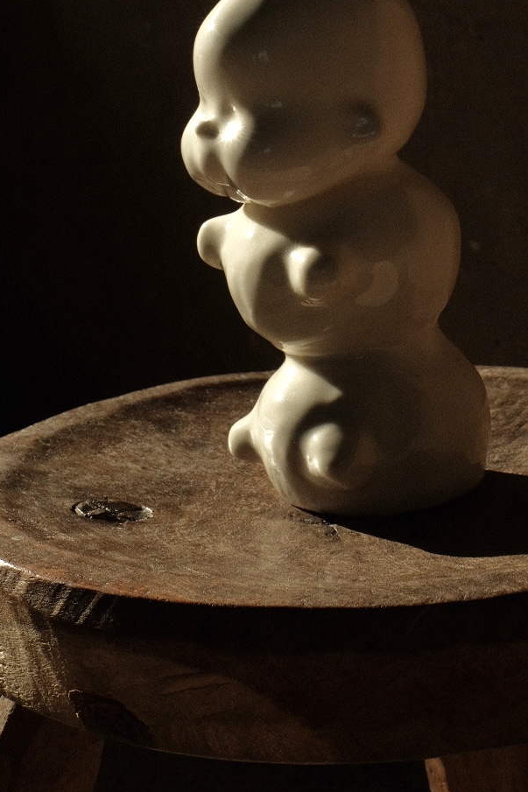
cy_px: 25
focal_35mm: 104
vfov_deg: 19.2
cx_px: 400
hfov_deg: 13.1
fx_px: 2289
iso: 400
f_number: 11
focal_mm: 35
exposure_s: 1/500
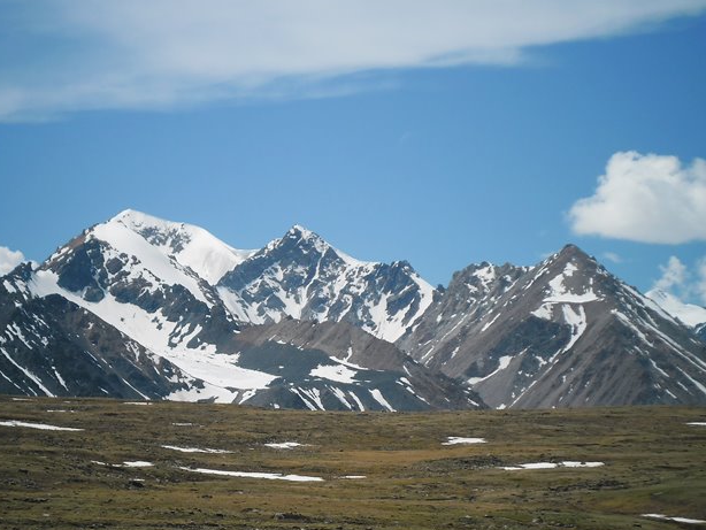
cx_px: 346
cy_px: 278
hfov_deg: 13.8
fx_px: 2918
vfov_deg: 10.4
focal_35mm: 143
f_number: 5.4
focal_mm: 21
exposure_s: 1/980
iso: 80
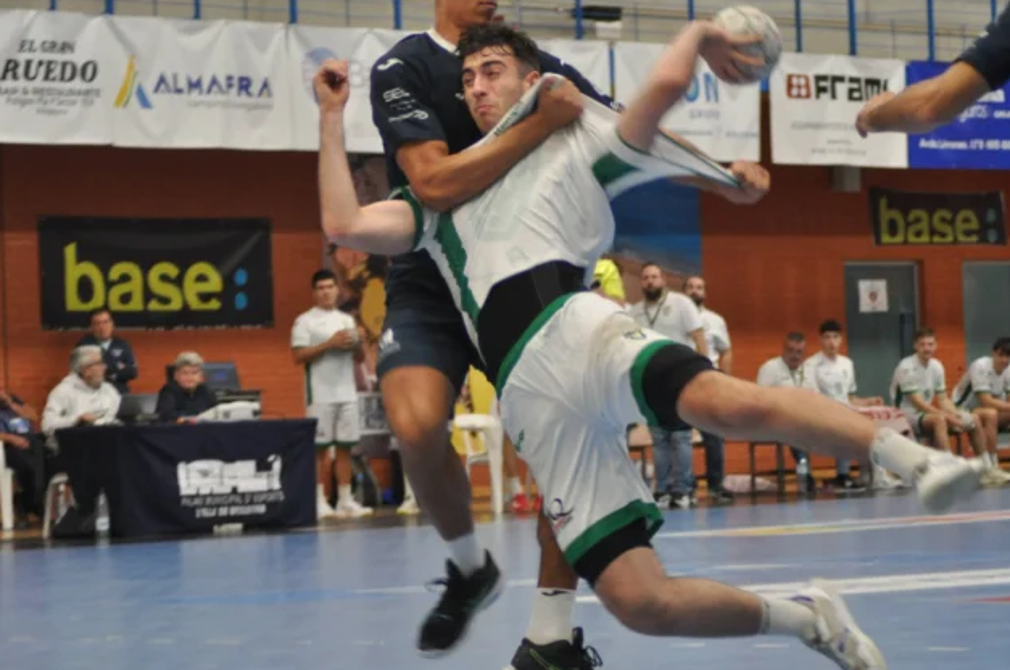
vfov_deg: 8.1
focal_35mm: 169
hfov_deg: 12.2
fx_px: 4734
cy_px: 277
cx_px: 474
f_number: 4
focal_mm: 92
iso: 1000
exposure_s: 1/200
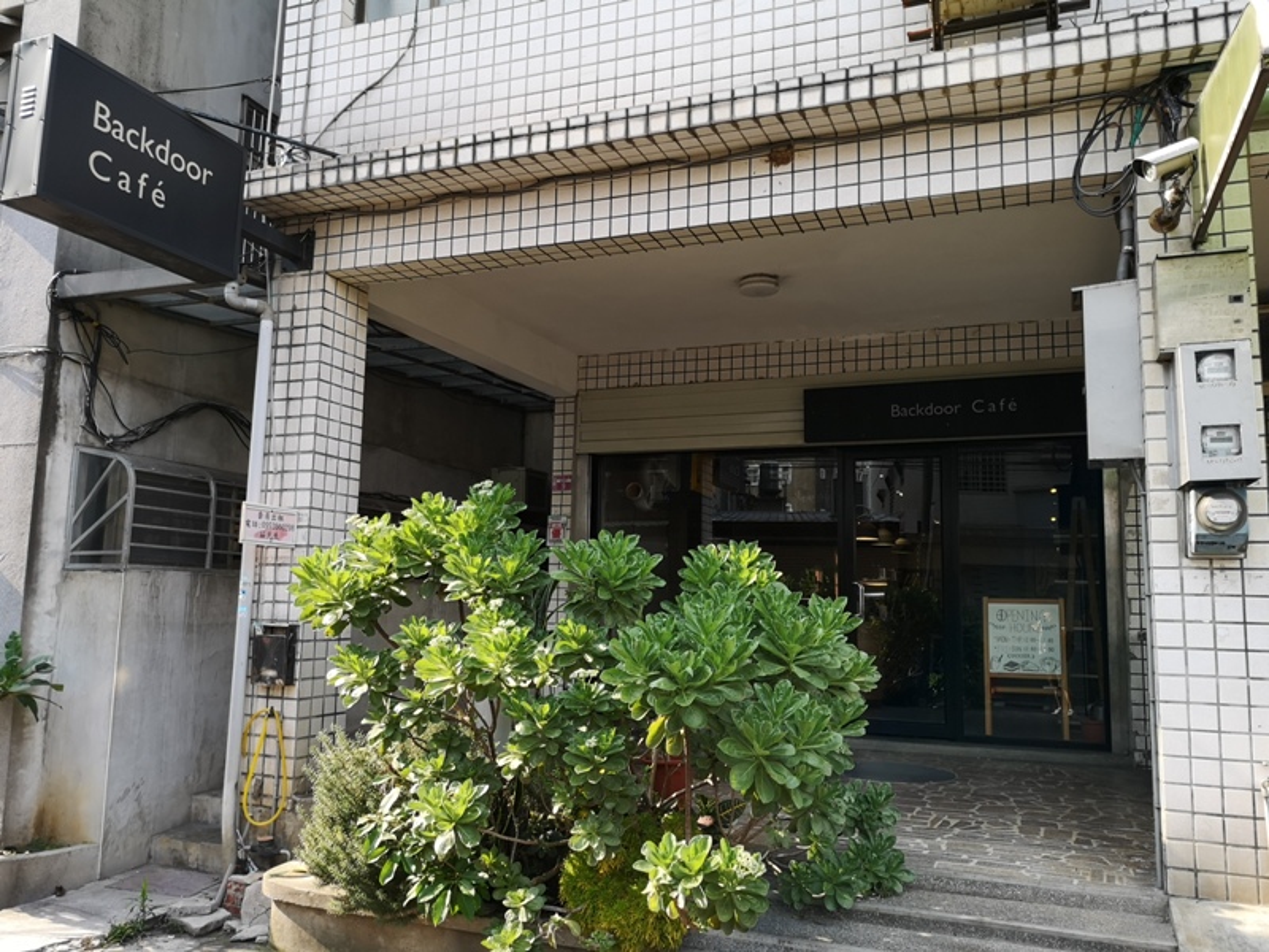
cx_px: 634
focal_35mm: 27
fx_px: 990
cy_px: 476
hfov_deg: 65.3
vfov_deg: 51.4
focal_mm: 3.95
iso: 50
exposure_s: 1/333
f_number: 1.8
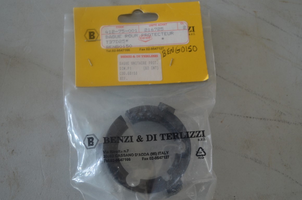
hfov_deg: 39.0
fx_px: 427
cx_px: 151
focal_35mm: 51
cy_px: 100
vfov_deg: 26.4
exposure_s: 1/60
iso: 800
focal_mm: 34
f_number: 5
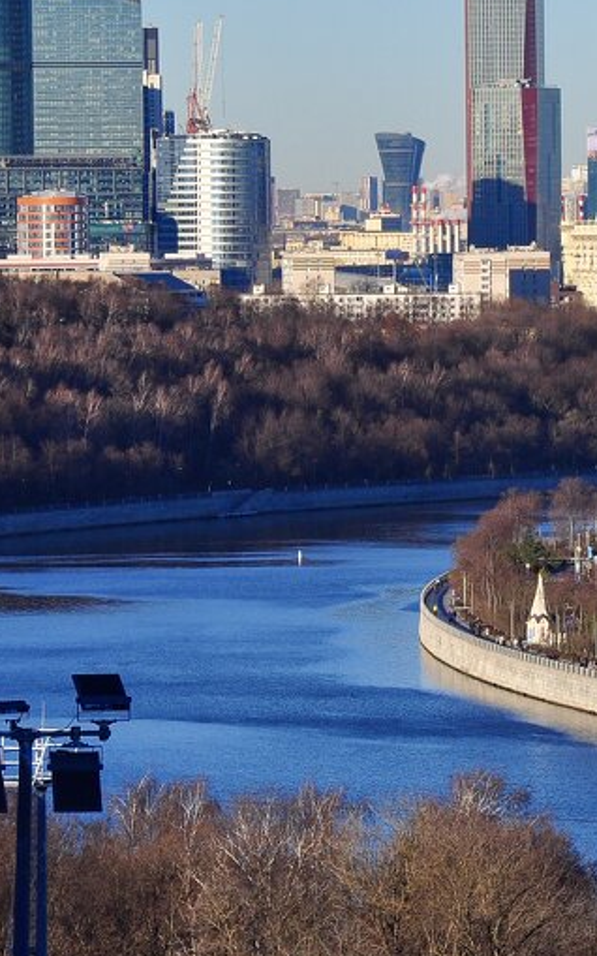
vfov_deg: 6.9
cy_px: 312
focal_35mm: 306
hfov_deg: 4.3
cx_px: 663
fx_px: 7973
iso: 250
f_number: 8
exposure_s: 1/800
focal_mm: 85
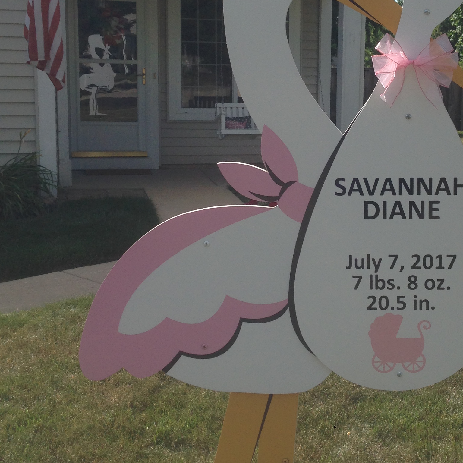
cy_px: 189
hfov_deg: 27.5
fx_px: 938
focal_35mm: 62
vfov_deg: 27.7
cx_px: 321
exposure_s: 1/1261
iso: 50
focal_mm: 4.12
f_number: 2.4
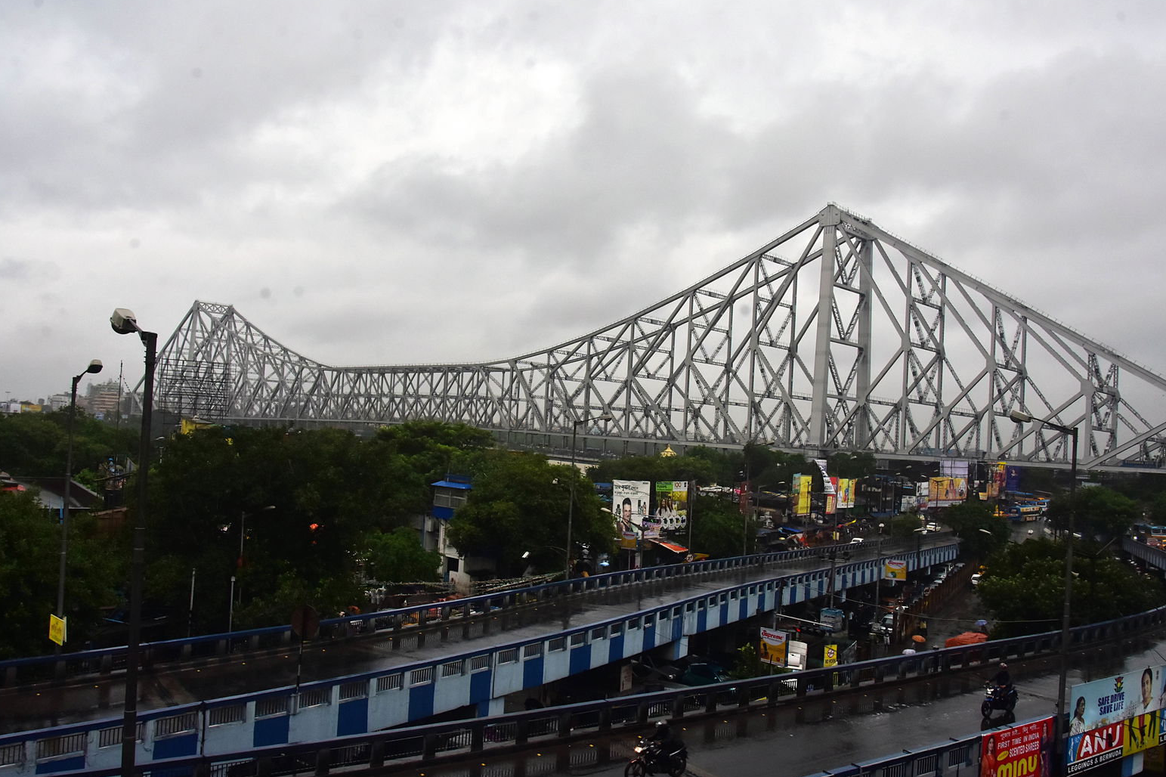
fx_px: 907
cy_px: 398
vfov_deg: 46.4
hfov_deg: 65.5
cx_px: 598
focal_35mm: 28
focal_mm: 18
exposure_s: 1/320
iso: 500
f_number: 11
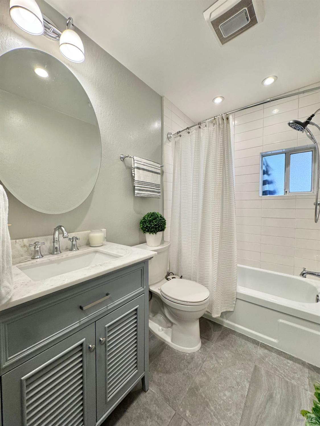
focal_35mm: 14
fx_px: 173
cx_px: 160
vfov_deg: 102.1
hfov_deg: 85.7
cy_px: 213
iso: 200
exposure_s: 1/120
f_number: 2.2
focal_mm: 2.22
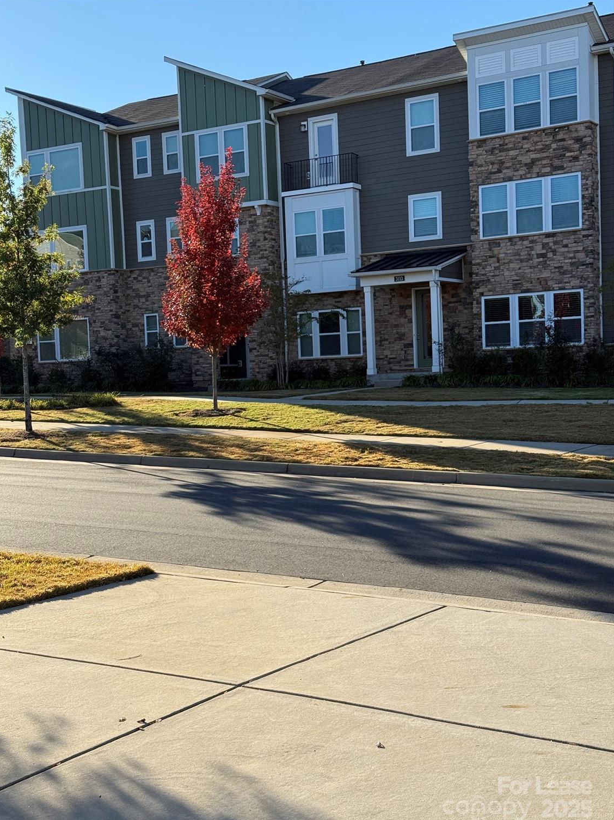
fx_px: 1159
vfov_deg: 38.9
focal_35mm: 49
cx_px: 302
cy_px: 416
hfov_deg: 29.7
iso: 80
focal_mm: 6.76
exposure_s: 1/2494
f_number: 1.78
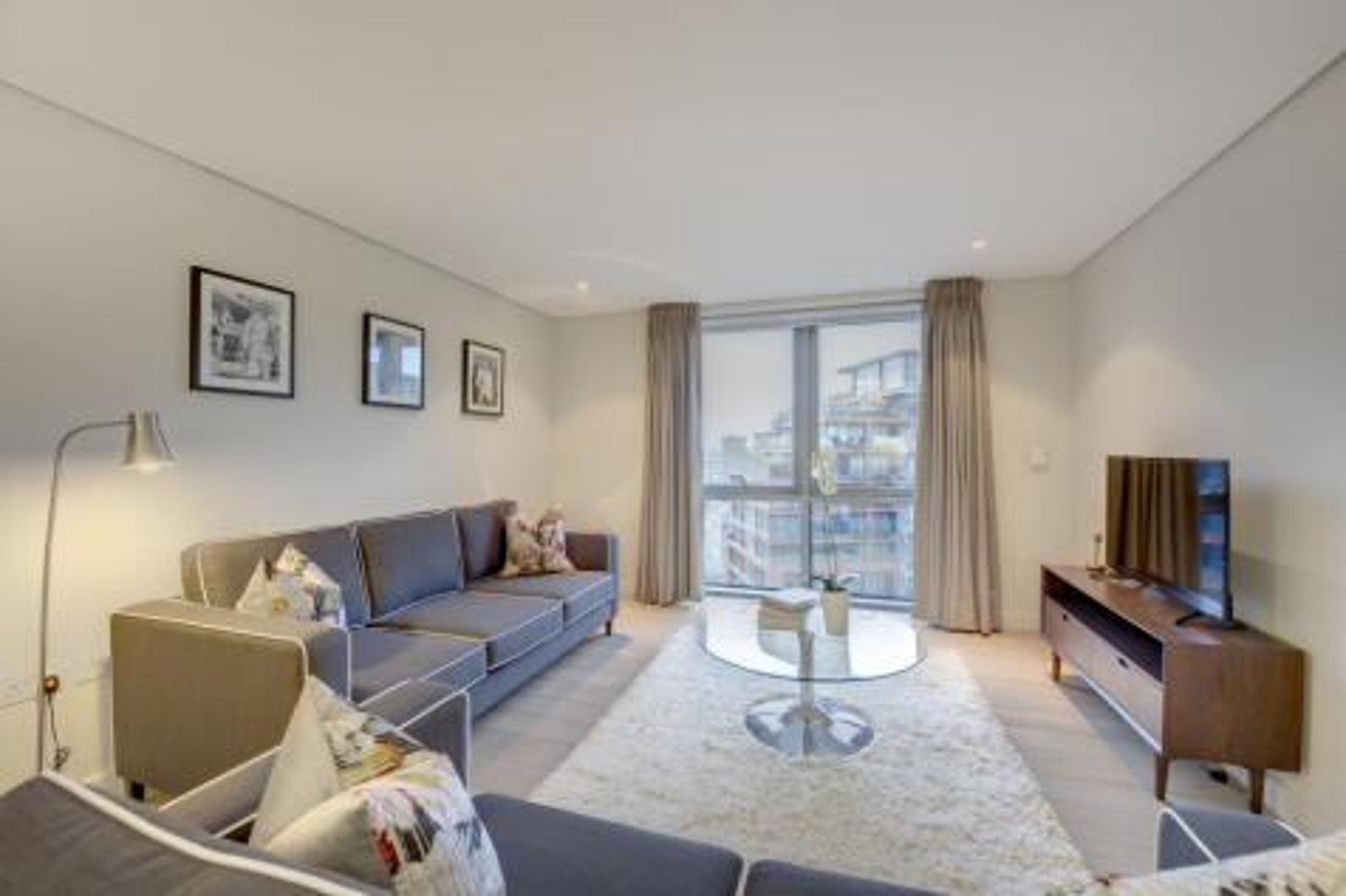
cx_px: 673
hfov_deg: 100.4
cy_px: 448
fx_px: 561
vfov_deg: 77.3
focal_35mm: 15
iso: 200
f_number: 8
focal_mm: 15
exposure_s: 1/1.25
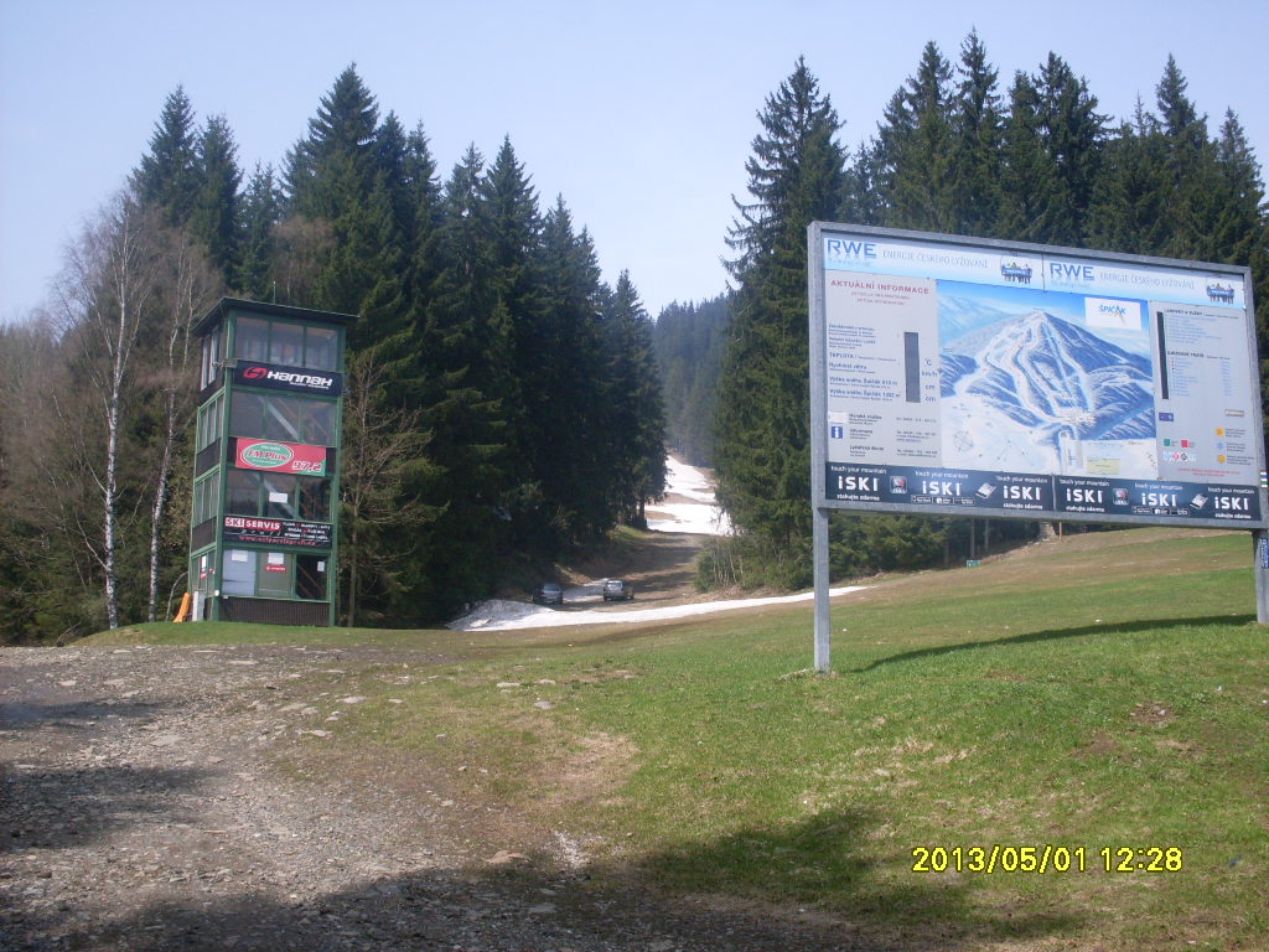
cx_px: 634
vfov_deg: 37.7
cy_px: 476
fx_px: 1393
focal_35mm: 38
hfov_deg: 49.0
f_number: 8.4
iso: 80
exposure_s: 1/180
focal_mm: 6.3
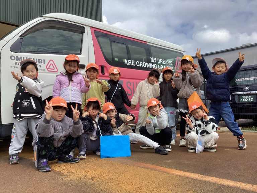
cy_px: 96
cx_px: 128
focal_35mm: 31
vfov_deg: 45.4
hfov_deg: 58.4
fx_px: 230
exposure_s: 1/1181
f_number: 2.4
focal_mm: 3.3
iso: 25
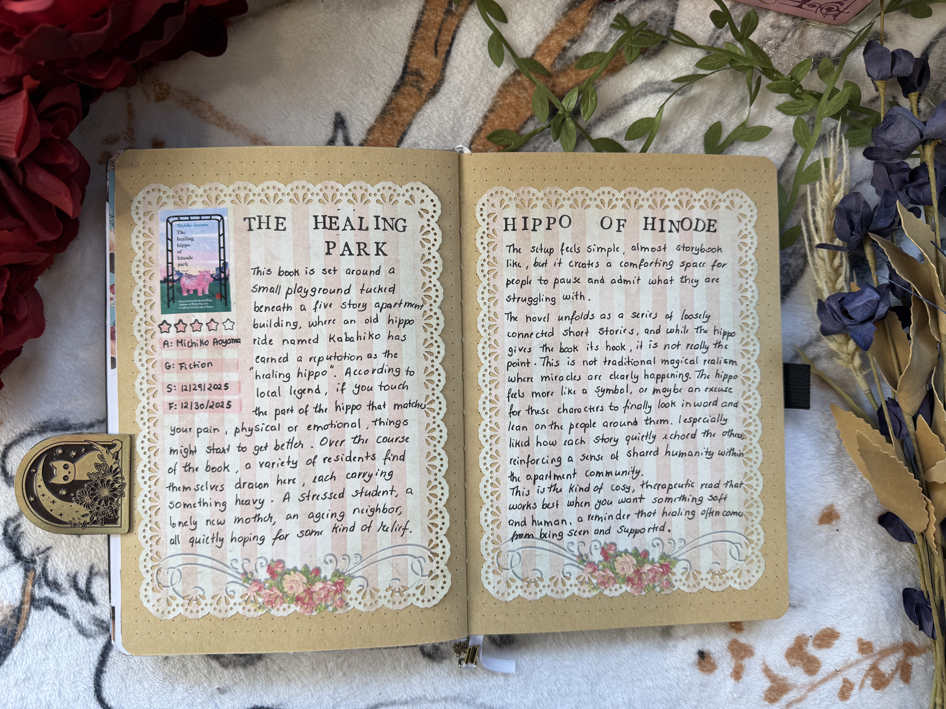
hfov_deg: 71.6
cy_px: 354
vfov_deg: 56.8
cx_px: 473
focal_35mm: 24
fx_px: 656
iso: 64
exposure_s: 1/154
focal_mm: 6.76
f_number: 1.78
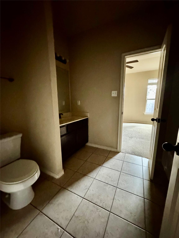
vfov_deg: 102.1
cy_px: 119
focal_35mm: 14
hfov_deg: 85.7
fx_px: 97
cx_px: 90
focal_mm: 2.22
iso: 2500
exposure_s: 1/29
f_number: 2.2
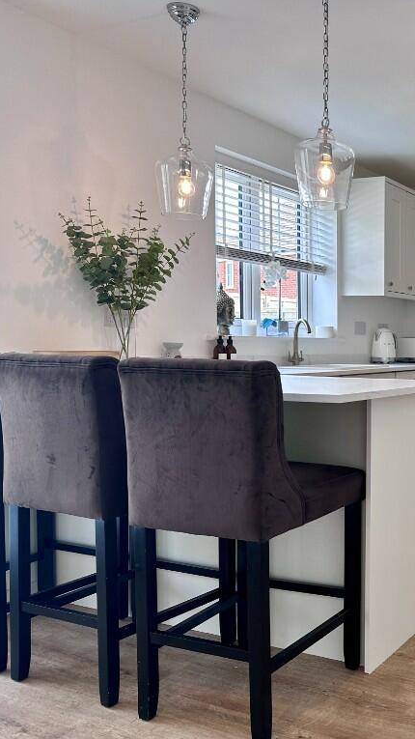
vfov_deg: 56.6
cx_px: 461
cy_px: 369
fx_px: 685
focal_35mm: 35
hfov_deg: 30.1
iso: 64
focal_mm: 6.86
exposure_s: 1/121
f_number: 1.78
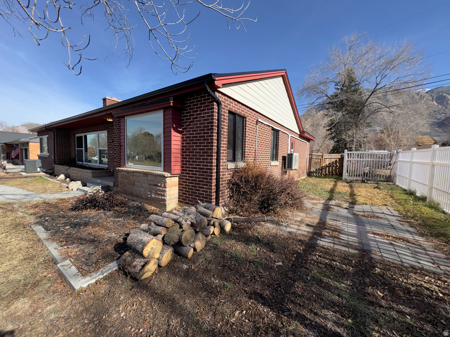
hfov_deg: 102.1
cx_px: 225
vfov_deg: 85.7
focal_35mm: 14
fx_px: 182
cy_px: 168
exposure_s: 1/910
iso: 40
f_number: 2.2
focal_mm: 2.22
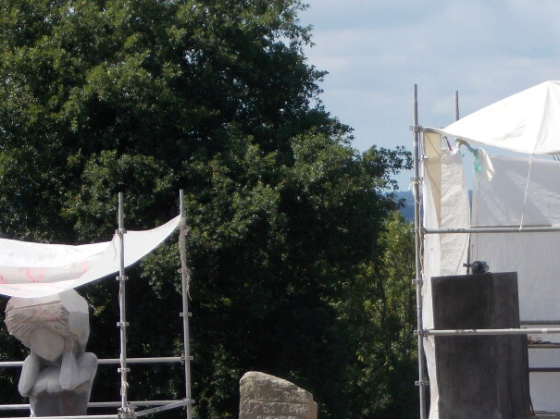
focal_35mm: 258
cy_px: 394
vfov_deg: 5.7
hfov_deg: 7.7
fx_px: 4171
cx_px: 493
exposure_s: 1/250
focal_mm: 23
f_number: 6.5
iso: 80
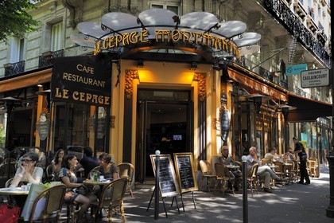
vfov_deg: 41.1
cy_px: 112
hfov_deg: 58.7
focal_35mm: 32
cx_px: 167
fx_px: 297
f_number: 6.3
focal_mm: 32
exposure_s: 1/60
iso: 200
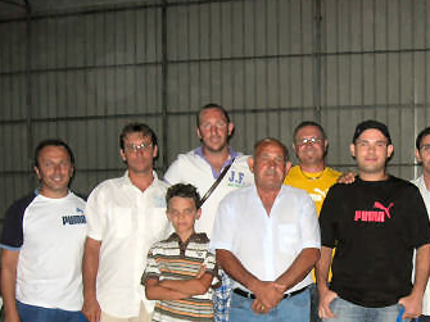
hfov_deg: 28.1
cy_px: 276
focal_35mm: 67
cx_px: 374
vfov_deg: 21.5
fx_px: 832
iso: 83
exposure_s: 1/60.1
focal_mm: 7.8
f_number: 2.8
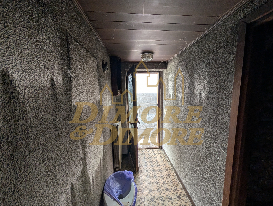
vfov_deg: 94.6
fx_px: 95
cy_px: 103
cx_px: 136
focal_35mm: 12
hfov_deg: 110.5
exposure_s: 1/55.7
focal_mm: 2.02
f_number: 1.7
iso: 48
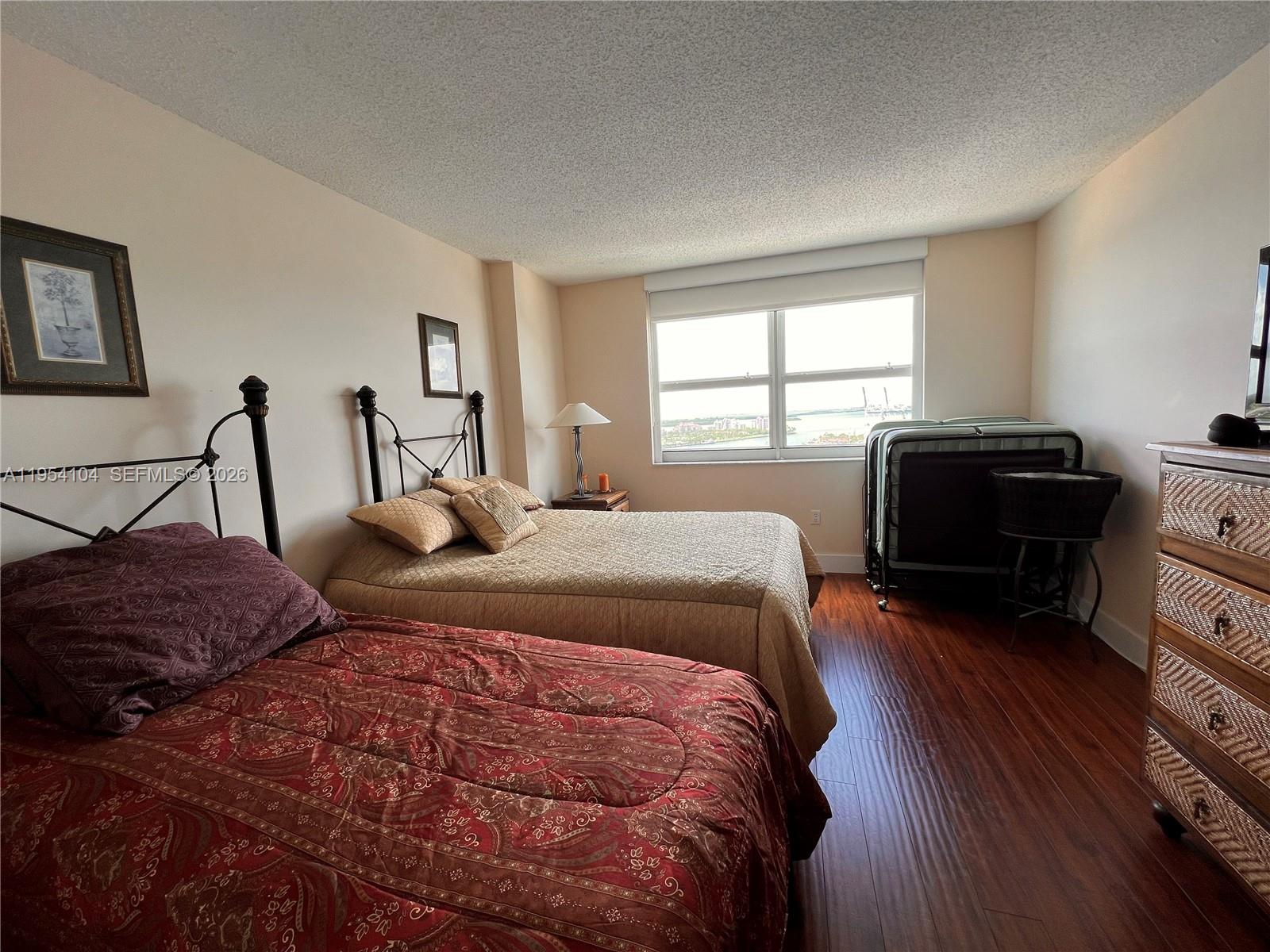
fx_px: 477
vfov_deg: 89.9
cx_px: 635
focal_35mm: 13
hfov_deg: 106.2
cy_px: 476
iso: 32
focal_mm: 1.57
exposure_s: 1/99
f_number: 1.8
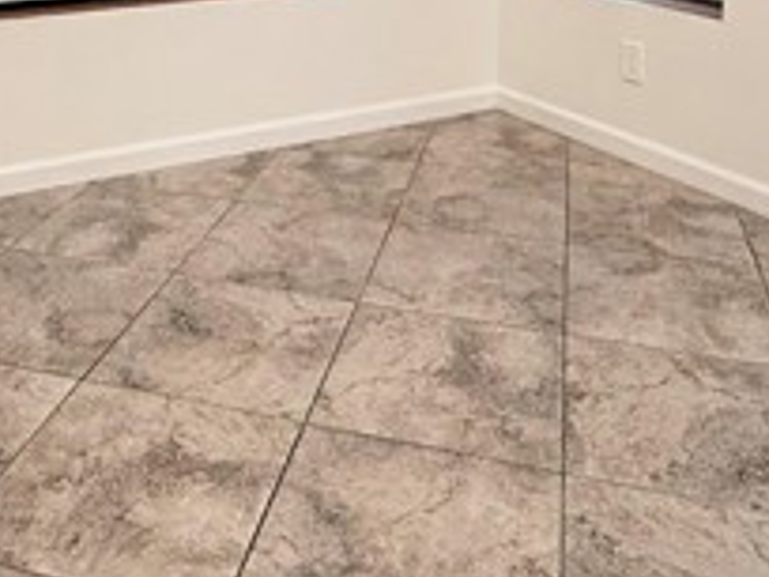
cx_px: 286
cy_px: -102
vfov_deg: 28.8
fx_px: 977
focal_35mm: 44
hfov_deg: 42.6
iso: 320
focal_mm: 2.22
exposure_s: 1/120
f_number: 2.2
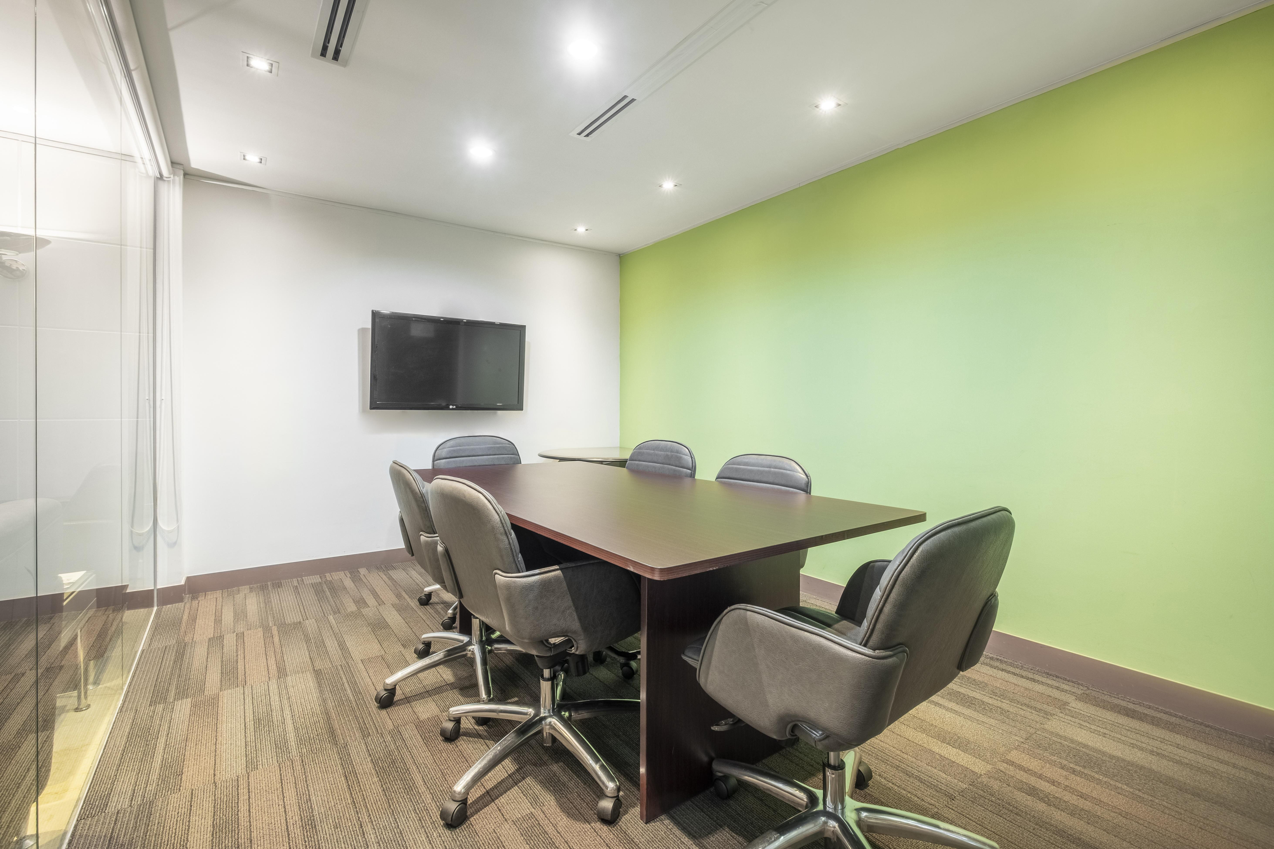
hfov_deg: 100.4
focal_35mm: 15
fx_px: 531
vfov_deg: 77.3
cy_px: 424
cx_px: 637
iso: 200
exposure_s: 1/10
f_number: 8
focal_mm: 10
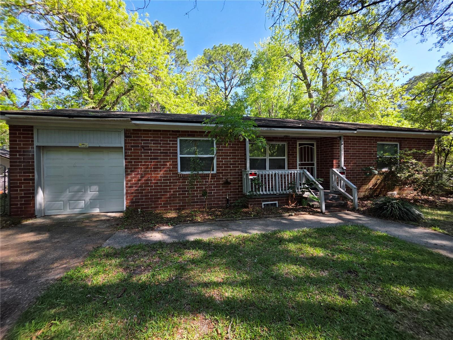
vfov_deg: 89.9
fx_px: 170
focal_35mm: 13
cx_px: 226
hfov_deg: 106.2
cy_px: 170
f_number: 1.9
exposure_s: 1/446
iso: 40
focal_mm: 2.2
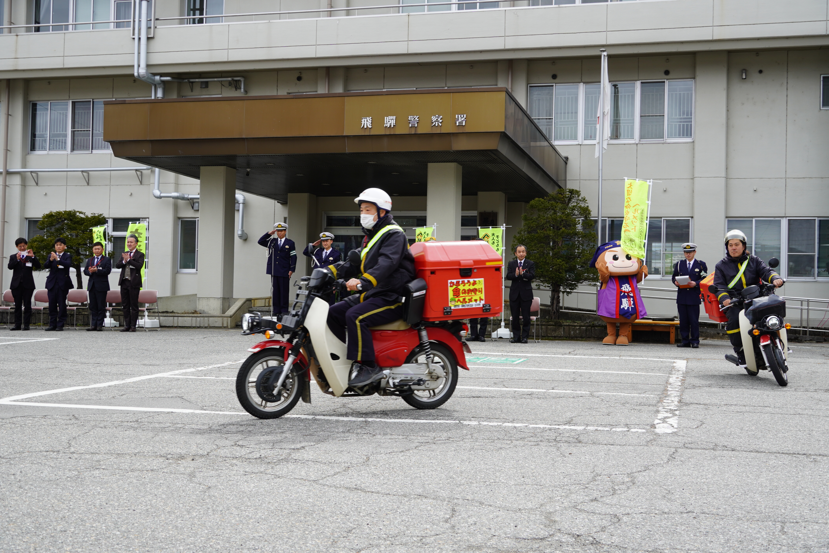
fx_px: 1071
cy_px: 276
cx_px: 414
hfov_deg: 42.3
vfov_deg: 29.0
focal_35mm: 46
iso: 100
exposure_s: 1/320
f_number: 5
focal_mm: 31
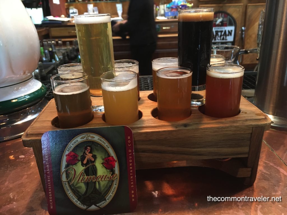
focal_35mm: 29
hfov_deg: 61.7
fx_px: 240
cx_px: 144
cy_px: 108
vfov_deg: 48.2
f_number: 2.2
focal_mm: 4.15
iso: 200
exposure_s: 1/17
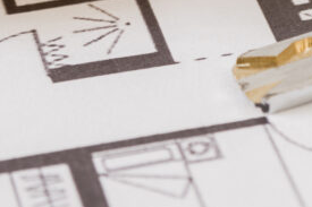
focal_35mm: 327
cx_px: 344
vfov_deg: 4.2
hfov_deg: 6.3
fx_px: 2832
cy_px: -2
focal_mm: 75
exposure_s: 1/2
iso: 100
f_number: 8
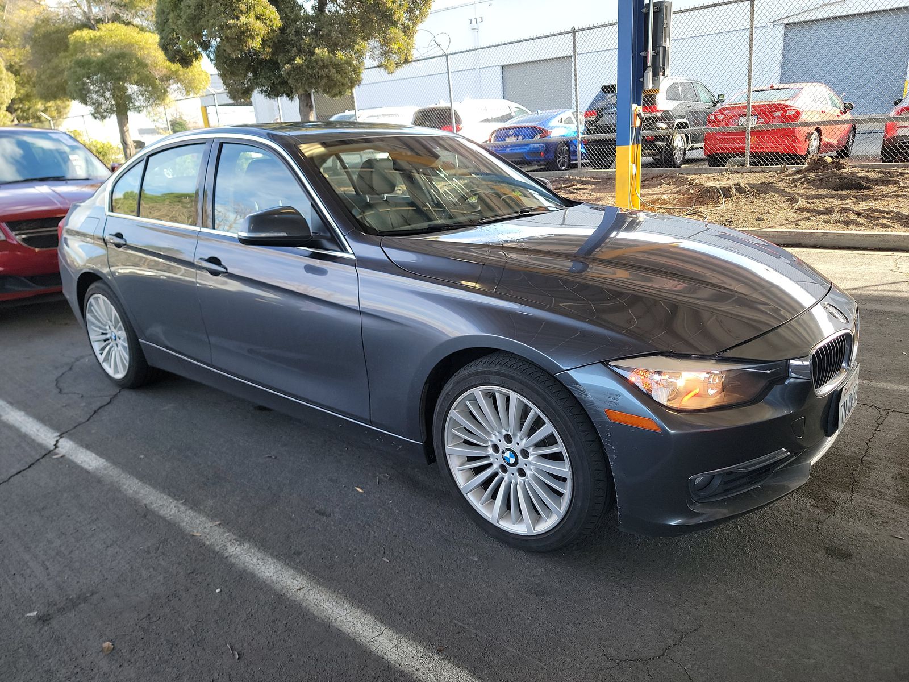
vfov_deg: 56.8
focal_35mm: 24
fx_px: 630
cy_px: 341
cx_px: 454
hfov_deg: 71.6
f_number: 1.8
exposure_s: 1/119
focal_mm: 6.7
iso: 70
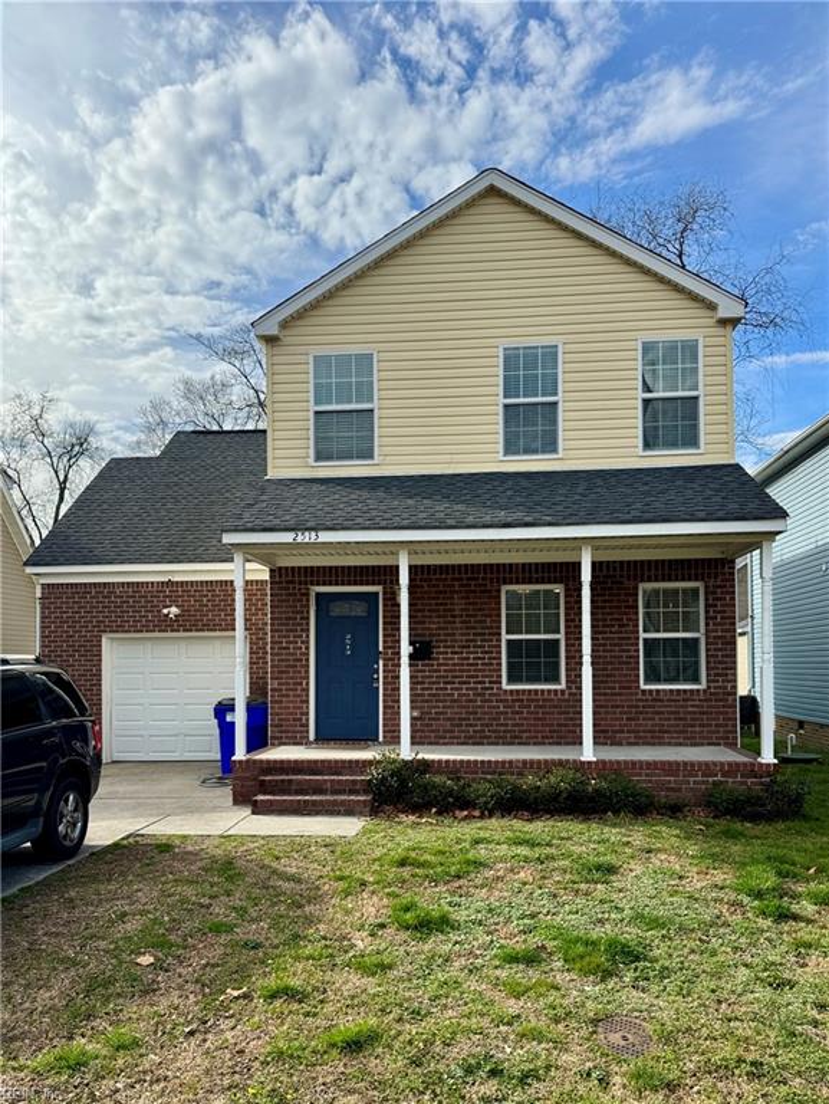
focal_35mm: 24
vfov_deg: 71.6
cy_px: 552
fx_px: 766
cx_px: 414
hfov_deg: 56.9
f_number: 1.78
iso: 80
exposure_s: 1/2833
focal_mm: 6.76
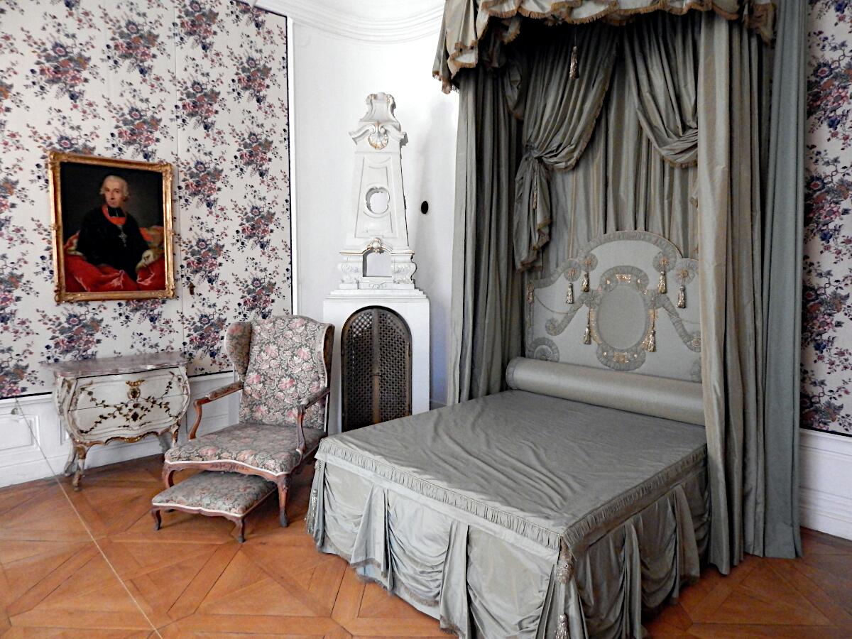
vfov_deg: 58.9
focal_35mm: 23
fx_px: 566
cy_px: 320
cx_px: 426
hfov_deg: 73.9
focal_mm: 4
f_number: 3
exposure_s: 1/30
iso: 720
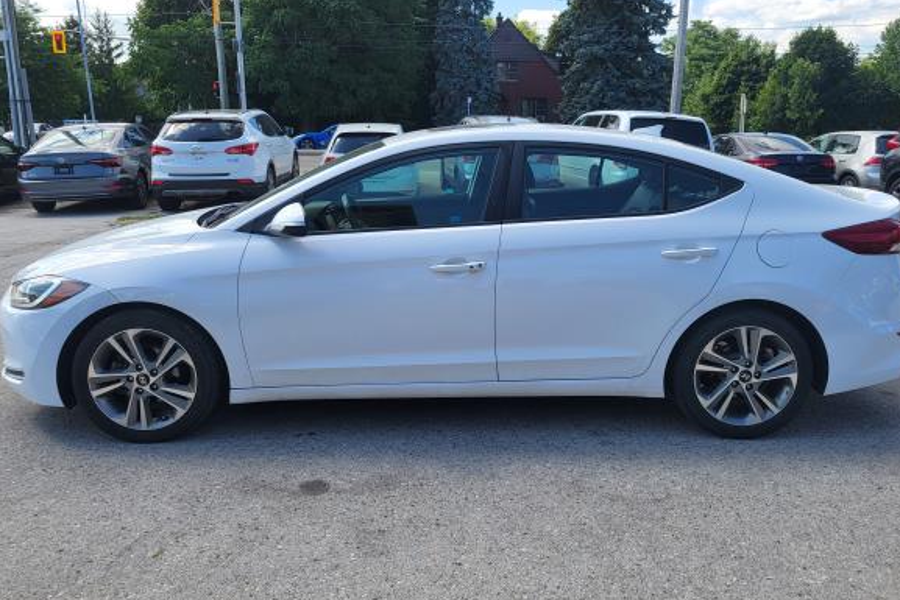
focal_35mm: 30
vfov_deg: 43.6
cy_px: 268
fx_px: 750
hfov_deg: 61.9
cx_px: 462
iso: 40
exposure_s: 1/1343
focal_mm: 5.4
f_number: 1.8
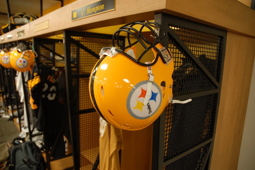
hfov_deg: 67.3
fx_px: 191
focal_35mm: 27
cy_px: 85
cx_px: 128
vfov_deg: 48.0
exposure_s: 1/3
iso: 100
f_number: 3.5
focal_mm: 18
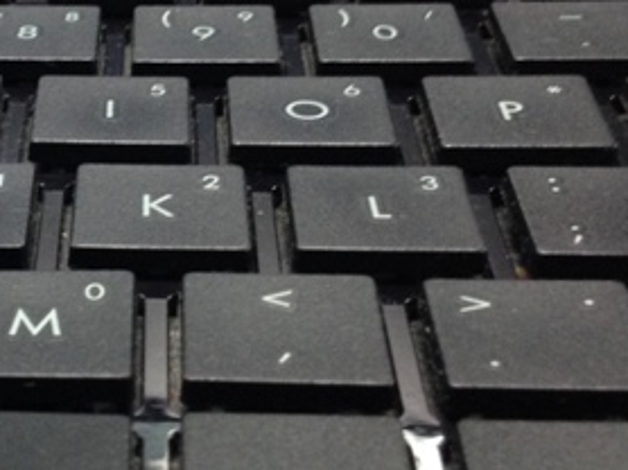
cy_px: 172
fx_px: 1722
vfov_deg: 15.5
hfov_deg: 19.5
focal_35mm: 95
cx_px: -122
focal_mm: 4.12
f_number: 2.4
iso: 200
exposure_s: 1/20
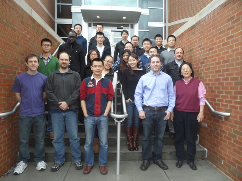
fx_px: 182
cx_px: 121
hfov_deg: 67.3
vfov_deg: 53.1
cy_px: 90
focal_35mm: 26
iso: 80
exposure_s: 1/125
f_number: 3.3
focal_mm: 4.9
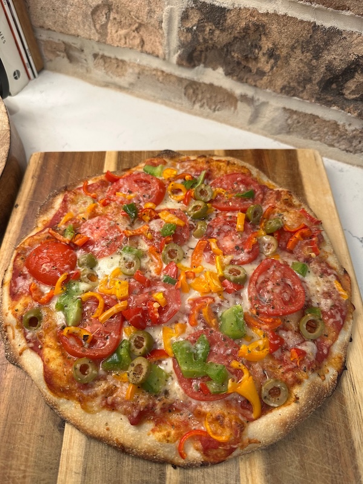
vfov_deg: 71.6
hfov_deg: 56.8
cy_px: 242
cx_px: 182
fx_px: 336
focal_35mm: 24
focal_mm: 6.86
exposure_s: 1/60
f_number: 1.78
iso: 160
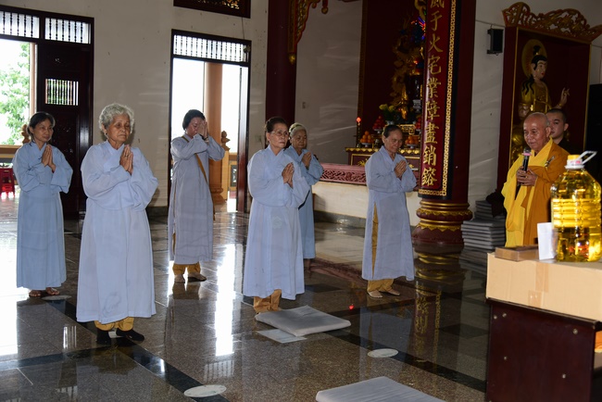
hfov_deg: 50.7
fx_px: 636
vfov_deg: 35.1
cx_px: 301
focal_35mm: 38
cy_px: 201
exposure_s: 1/60
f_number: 4
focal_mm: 38
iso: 320
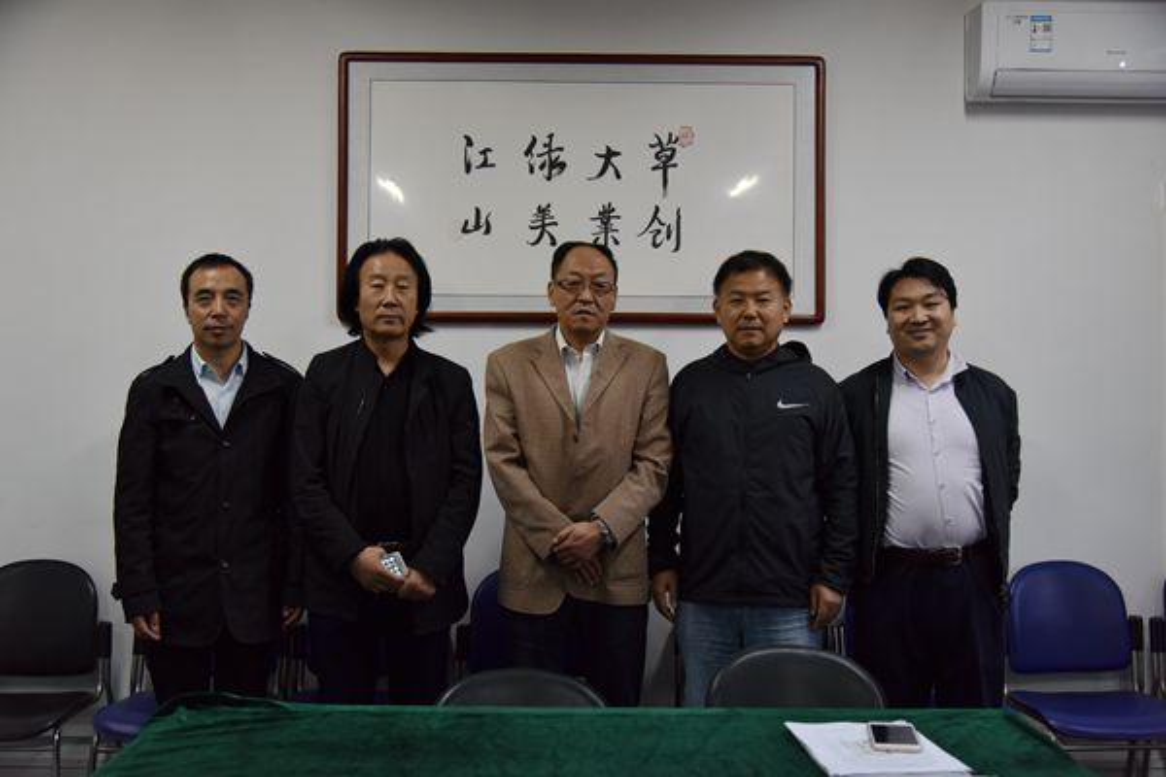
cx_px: 583
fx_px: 1231
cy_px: 388
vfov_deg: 35.1
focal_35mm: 38
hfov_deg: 50.7
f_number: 4
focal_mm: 38
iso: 1000
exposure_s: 1/80
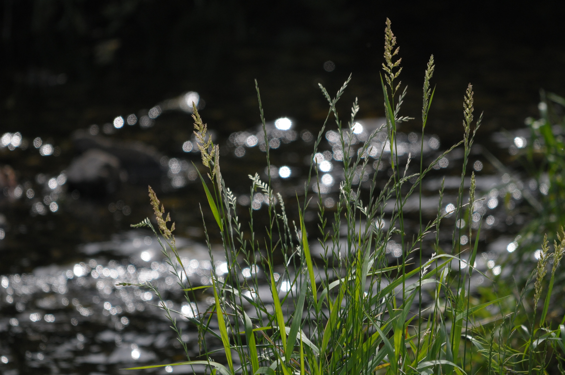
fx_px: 11756
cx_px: 282
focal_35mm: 750
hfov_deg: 2.8
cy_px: 188
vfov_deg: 1.8
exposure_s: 1/2000
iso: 800
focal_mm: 500
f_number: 6.3
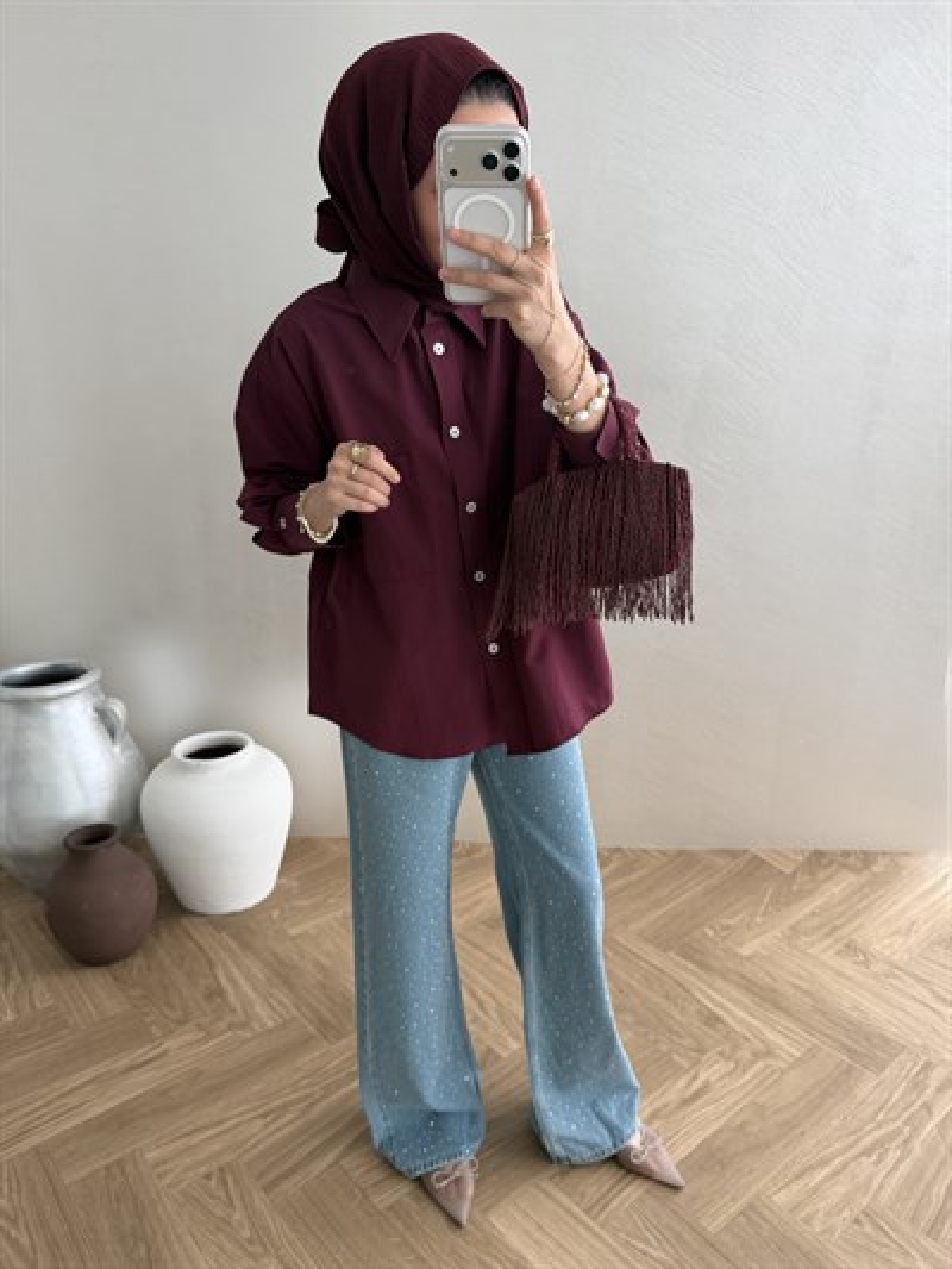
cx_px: 476
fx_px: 880
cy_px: 634
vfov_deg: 71.6
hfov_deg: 56.8
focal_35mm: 24
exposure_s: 1/121
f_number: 1.78
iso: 160
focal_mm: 6.76
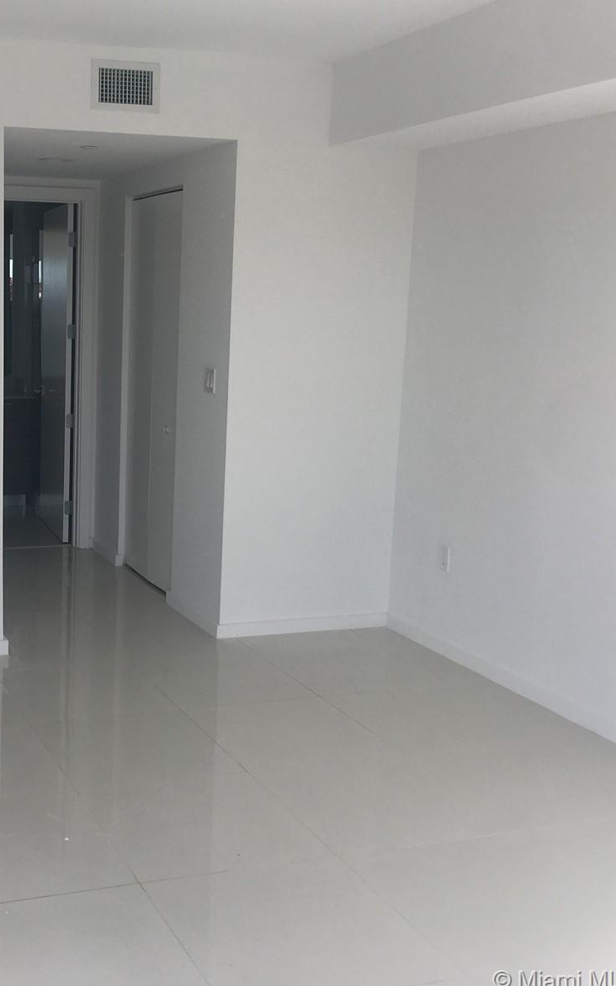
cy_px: 492
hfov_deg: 29.6
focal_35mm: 42
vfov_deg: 47.2
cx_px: 93
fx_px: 1128
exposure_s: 1/444
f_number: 2.2
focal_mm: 4.15
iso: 25
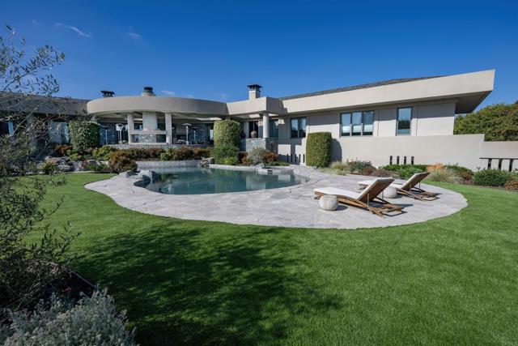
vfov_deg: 73.8
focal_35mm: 16
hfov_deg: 96.7
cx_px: 259
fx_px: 230
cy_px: 173
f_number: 5.6
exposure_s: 1/1600
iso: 400
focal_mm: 16
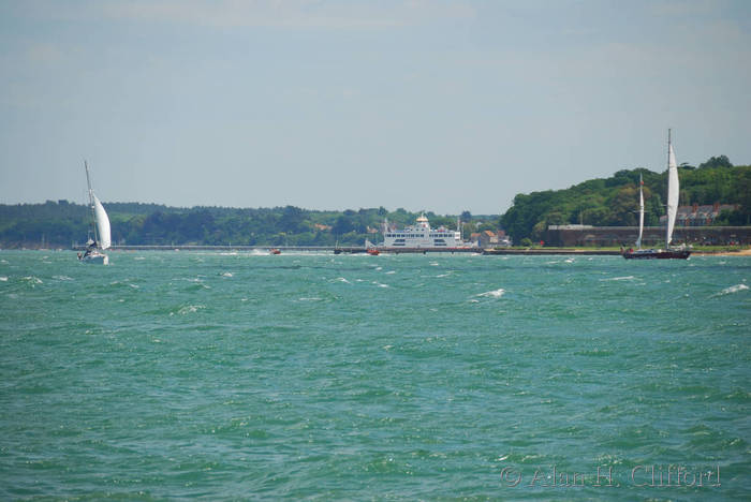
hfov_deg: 6.9
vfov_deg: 4.6
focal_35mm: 300
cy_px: 251
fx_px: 6263
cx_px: 376
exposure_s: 1/500
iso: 100
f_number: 5.6
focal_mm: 200
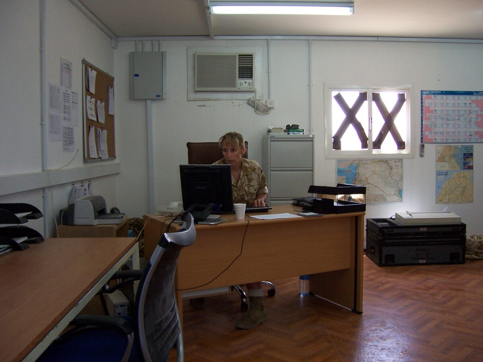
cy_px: 181
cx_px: 242
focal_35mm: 36
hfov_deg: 51.4
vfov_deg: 39.7
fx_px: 502
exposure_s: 1/60
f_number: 3
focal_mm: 6
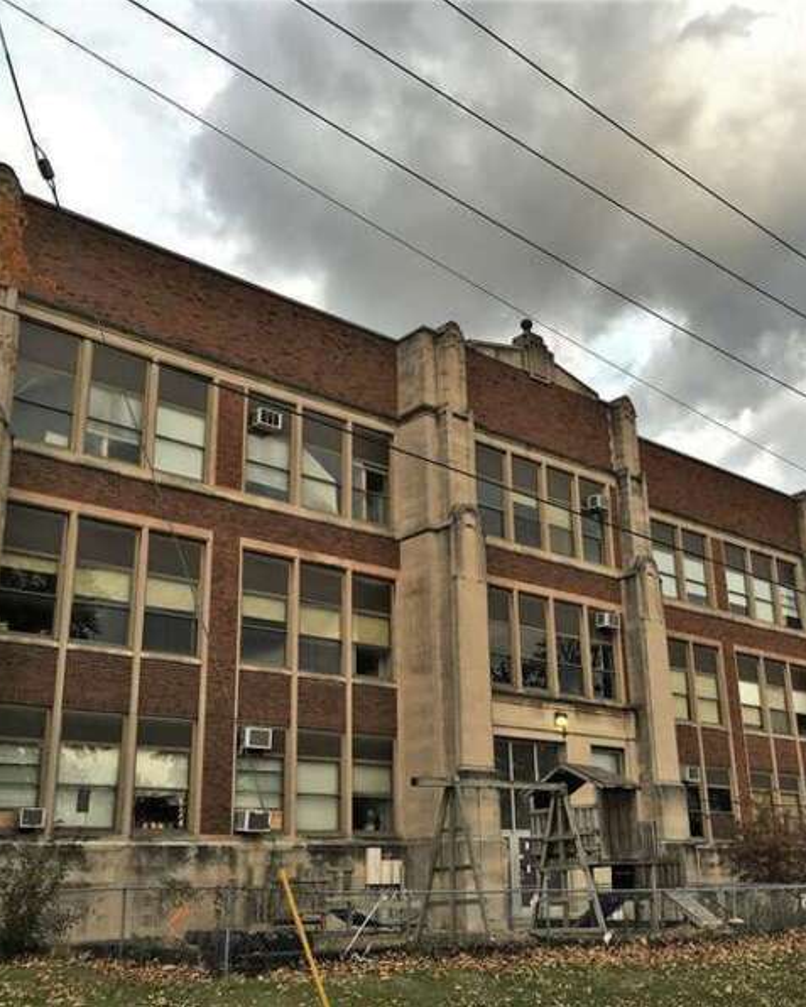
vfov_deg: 47.9
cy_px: 504
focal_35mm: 38
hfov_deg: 39.0
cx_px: 487
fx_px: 1133
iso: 32
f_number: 2.2
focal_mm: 4.15
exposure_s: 1/120
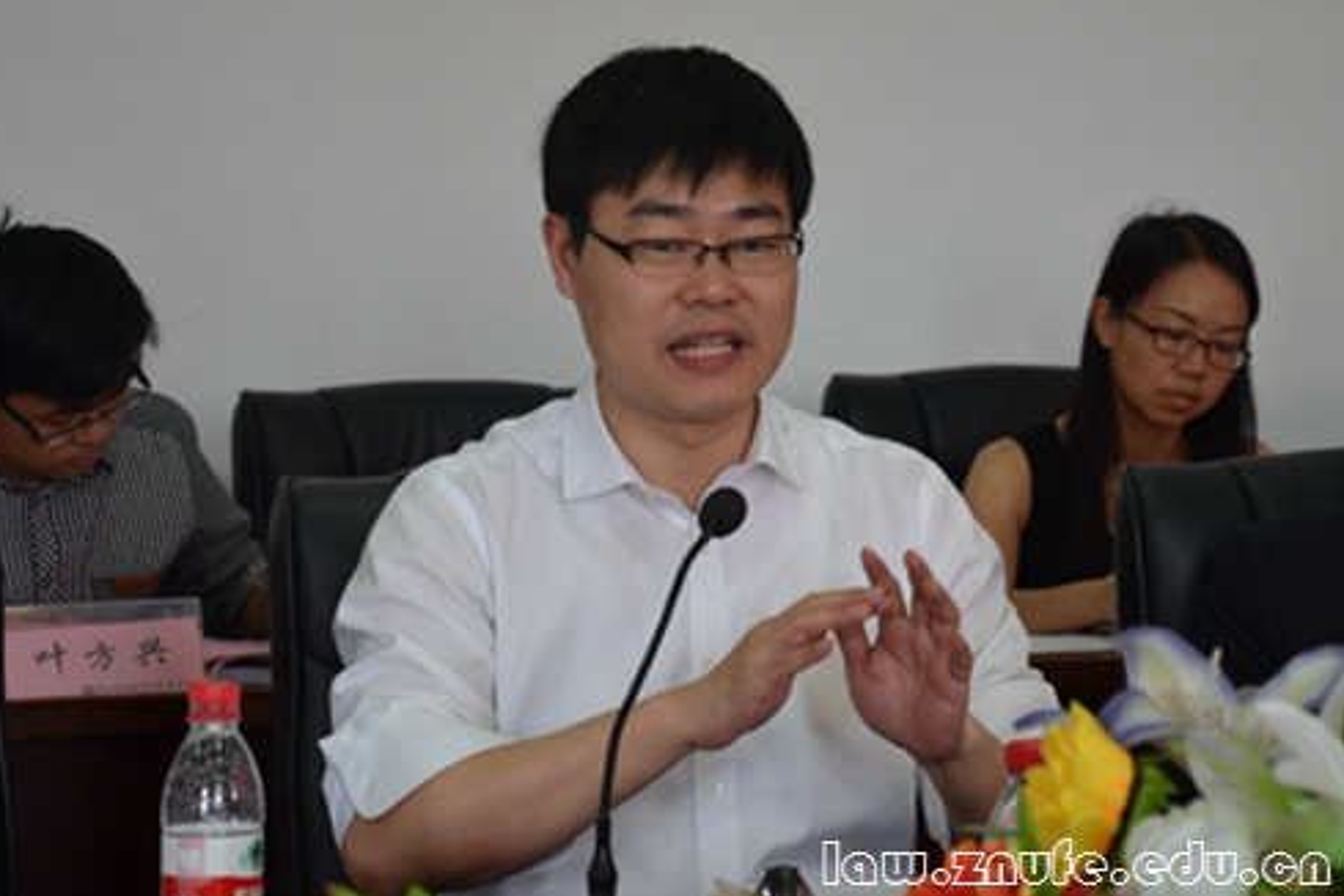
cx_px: 671
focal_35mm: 95
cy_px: 449
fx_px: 3546
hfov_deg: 21.5
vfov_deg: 14.4
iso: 800
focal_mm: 62
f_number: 5.3
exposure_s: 1/60
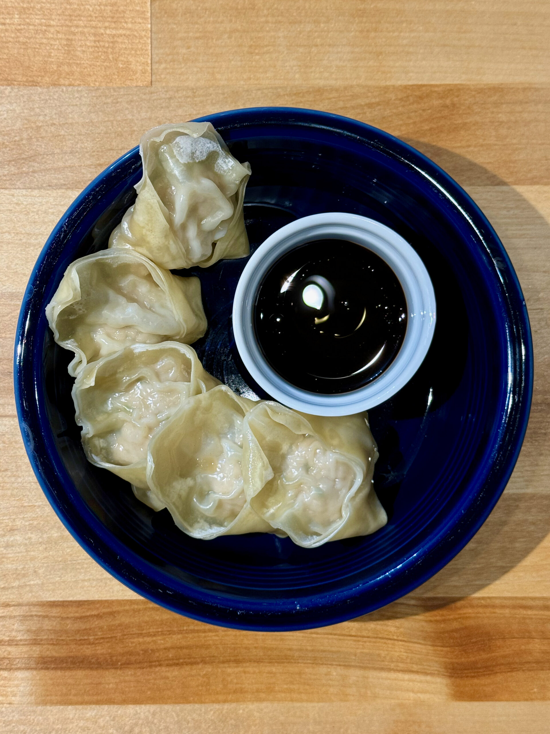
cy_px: 367
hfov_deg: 30.3
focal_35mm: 48
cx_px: 275
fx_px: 1017
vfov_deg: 39.7
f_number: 1.78
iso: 80
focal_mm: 6.76
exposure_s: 1/60
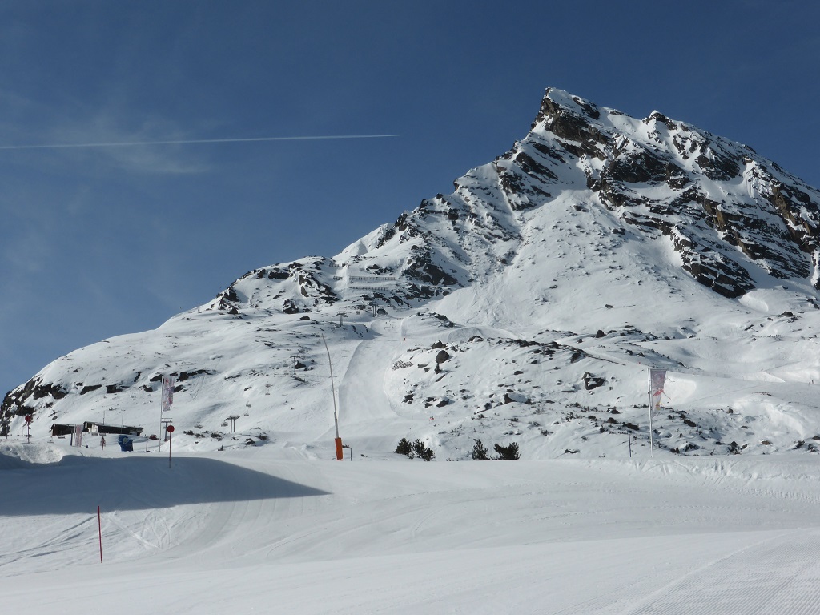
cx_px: 410
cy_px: 308
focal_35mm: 49
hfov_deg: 38.9
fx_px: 1161
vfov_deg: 29.7
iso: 100
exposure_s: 1/2000
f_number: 5
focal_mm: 8.5
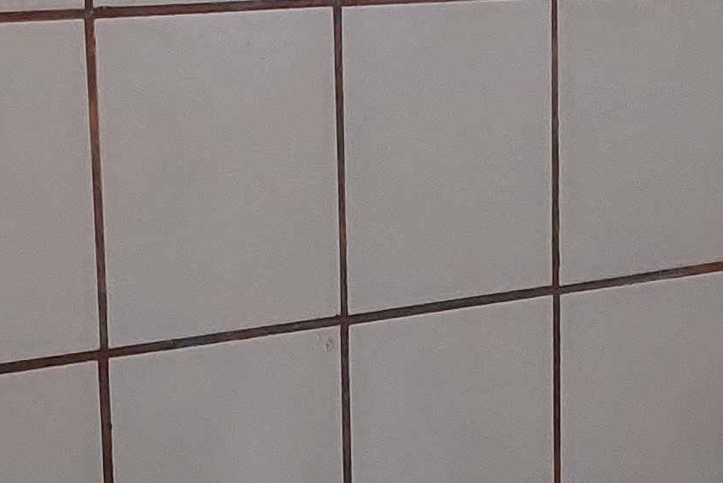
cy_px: 572
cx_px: 107
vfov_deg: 9.8
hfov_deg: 14.7
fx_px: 2772
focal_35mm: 138
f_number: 1.8
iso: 500
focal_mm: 5.23
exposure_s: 1/24
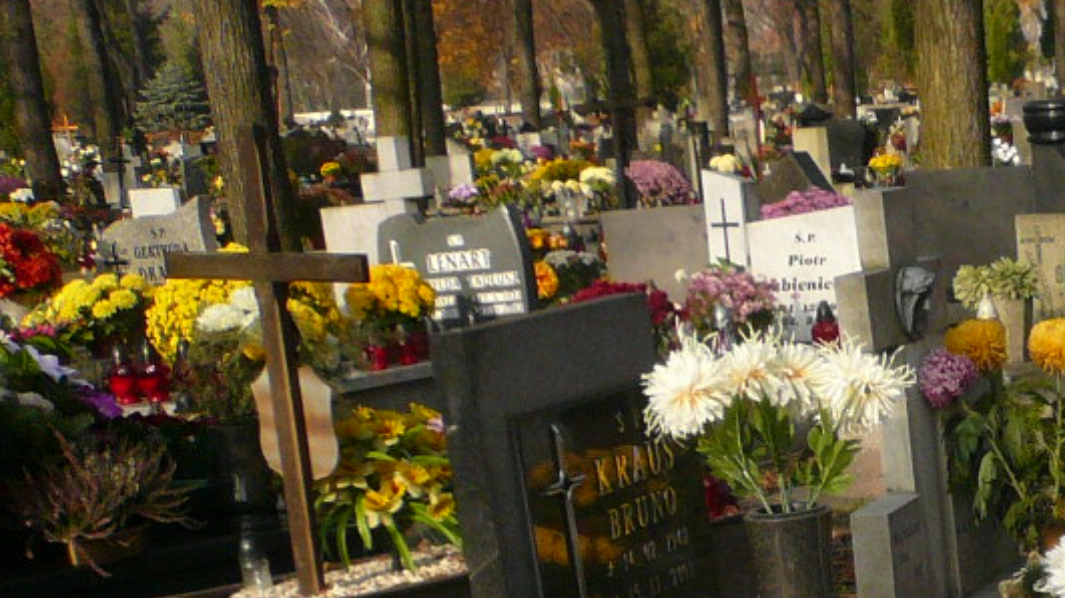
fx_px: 2597
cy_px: 969
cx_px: 1540
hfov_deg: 20.3
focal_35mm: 92
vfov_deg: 12.3
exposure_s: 1/1000
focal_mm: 4.6
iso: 100
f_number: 2.8
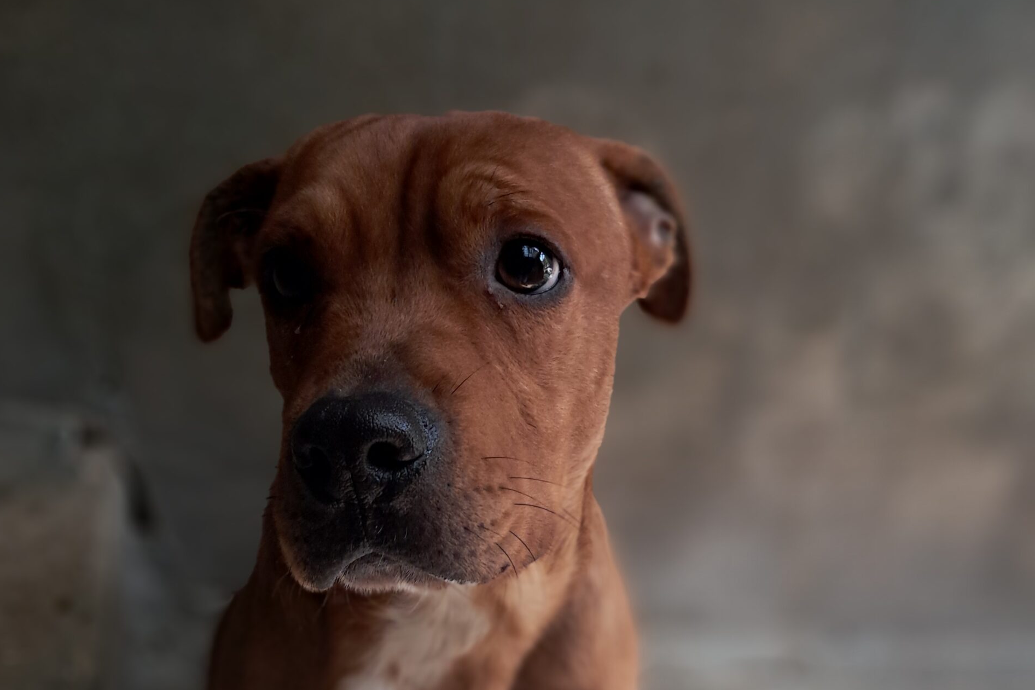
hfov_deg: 50.7
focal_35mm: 38
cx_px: 520
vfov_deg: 34.6
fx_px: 1092
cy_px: 473
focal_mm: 4
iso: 160
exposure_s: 1/50
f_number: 1.8
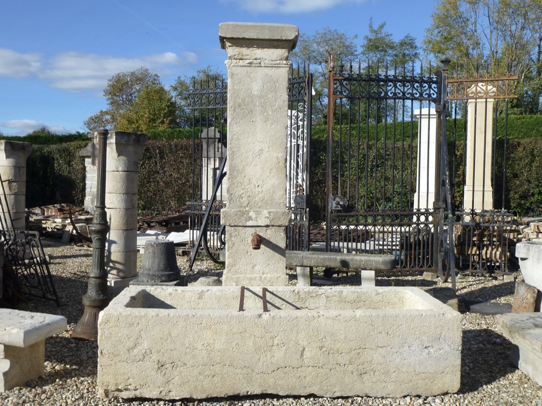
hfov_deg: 60.0
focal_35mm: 30
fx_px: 470
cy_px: 203
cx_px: 271
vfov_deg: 46.8
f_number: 3.5
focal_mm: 5.4
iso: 100
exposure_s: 1/1300
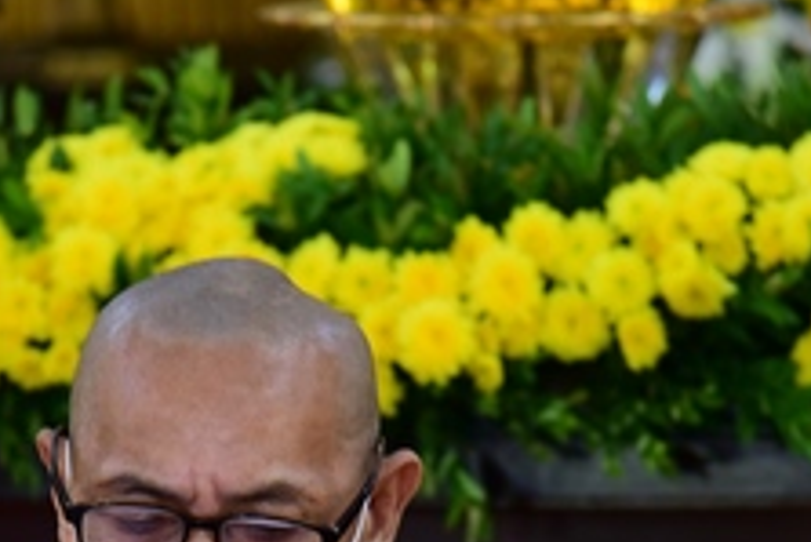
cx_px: 324
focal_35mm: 349
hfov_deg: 5.9
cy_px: 684
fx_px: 7867
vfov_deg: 3.9
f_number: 4
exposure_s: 1/60
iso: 800
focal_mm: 120
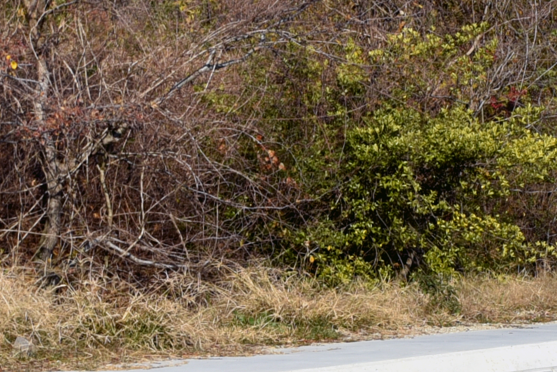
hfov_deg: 10.3
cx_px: 1283
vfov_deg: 7.8
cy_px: 485
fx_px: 2708
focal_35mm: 175
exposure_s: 1/400
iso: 200
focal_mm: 35
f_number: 10
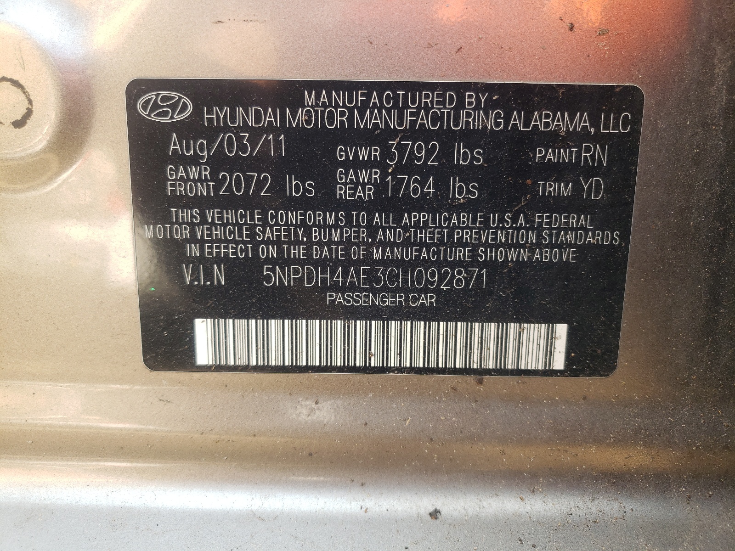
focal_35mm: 26
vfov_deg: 53.1
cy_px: 276
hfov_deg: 67.3
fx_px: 552
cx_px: 368
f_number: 1.5
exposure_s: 1/152
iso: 50
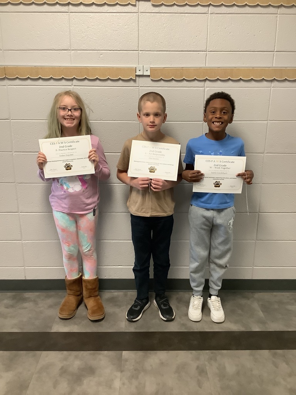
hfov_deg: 45.4
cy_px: 198
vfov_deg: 58.4
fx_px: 353
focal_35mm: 31
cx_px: 148
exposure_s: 1/40
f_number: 2.4
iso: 250
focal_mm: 3.3
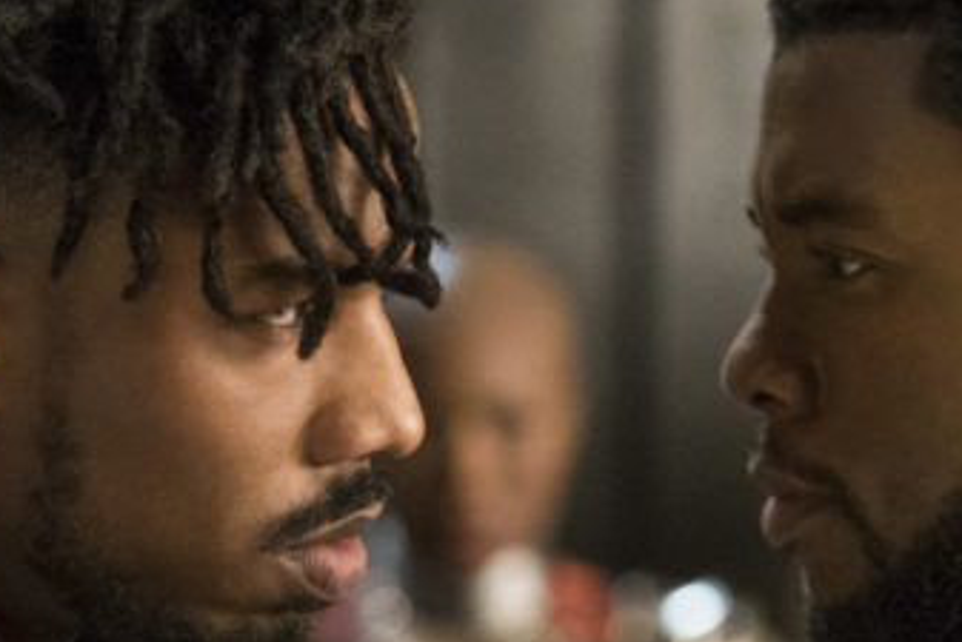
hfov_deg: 5.6
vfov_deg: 3.7
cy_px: 718
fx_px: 9837
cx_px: 508
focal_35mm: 368
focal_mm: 80.4
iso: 4000
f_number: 3.2
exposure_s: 1/125
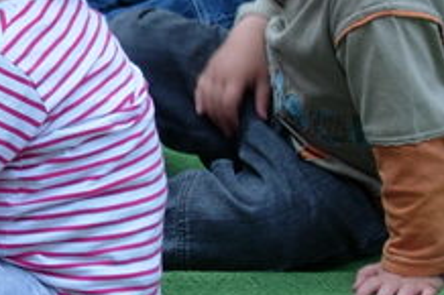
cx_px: -141
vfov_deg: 4.0
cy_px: 61
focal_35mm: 345
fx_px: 4252
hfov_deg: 5.9
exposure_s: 1/65.8
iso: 64
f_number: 4.9
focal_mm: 23.4
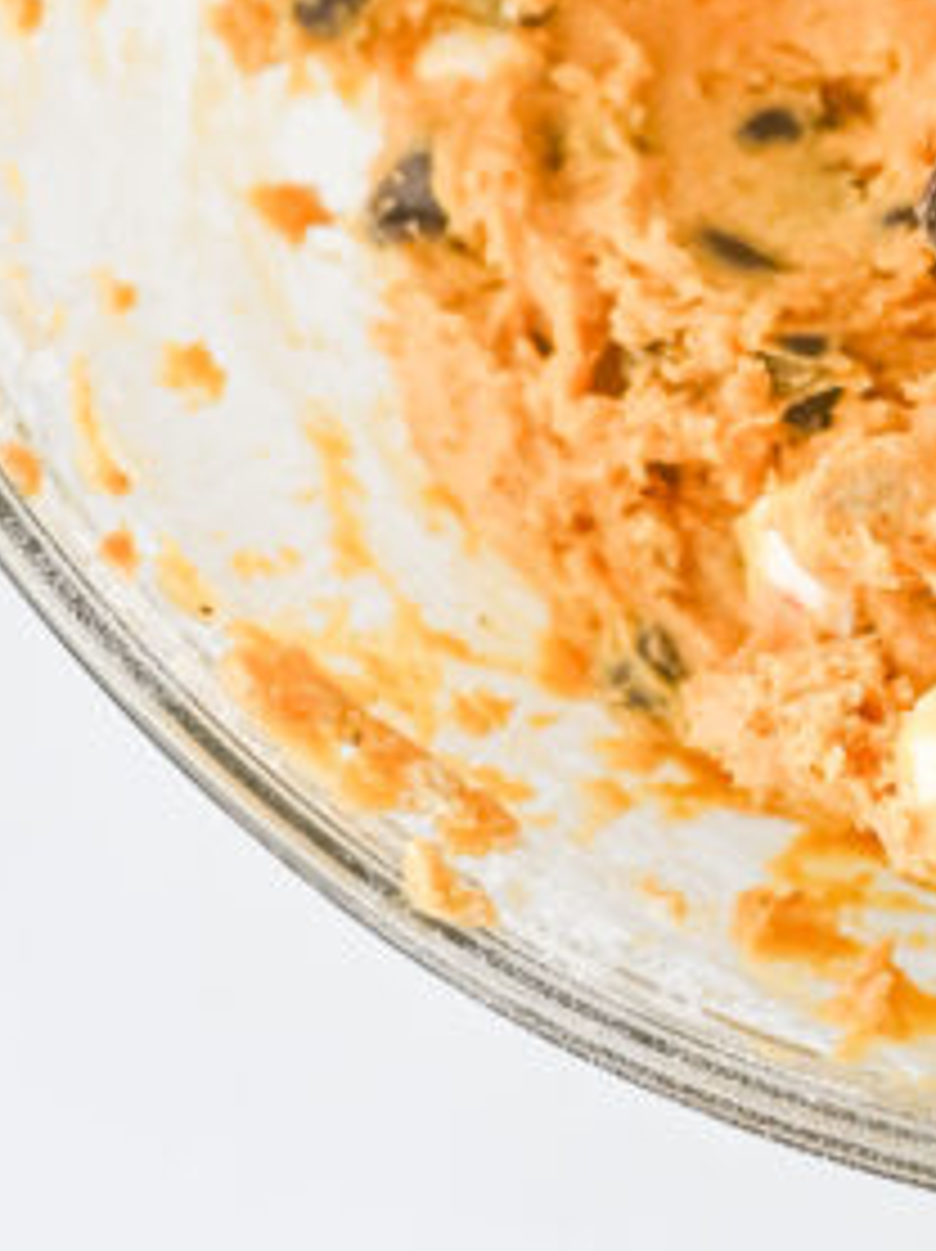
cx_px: 1370
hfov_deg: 8.2
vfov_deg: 10.9
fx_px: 6391
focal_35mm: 177
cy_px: -369
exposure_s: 1/250
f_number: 5
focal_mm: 50
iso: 640
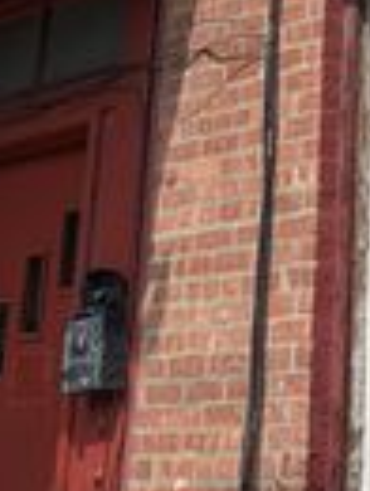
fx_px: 1818
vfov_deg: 13.0
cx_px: 578
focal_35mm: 128
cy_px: -534
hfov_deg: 11.1
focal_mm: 5.43
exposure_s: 1/1653
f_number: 1.89
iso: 41
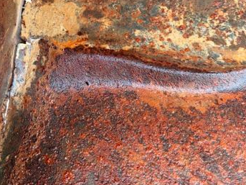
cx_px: 85
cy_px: 29
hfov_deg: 44.3
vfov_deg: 33.0
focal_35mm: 42
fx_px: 298
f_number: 1.78
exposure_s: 1/121
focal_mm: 6.76
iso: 160
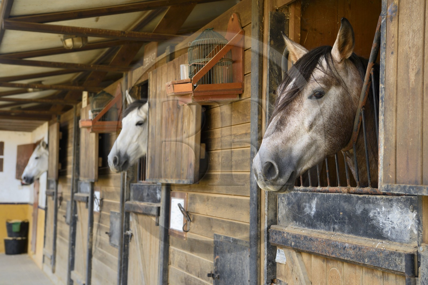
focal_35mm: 58
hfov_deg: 34.5
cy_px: 142
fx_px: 689
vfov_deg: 23.4
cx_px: 214
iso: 200
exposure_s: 1/160
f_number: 5
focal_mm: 58
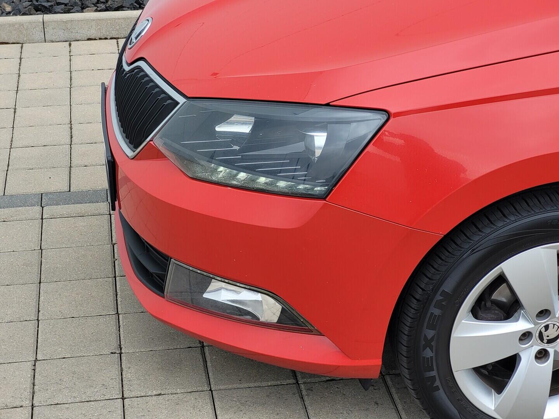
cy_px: 210
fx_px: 1227
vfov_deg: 19.4
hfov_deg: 25.7
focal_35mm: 76
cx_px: 280
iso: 32
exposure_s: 1/100
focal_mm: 7.12
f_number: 2.4
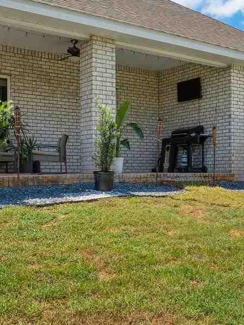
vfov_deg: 41.2
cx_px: 157
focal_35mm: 46
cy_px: 178
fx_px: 432
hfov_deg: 31.3
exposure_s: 1/2000
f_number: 8
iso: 800
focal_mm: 14
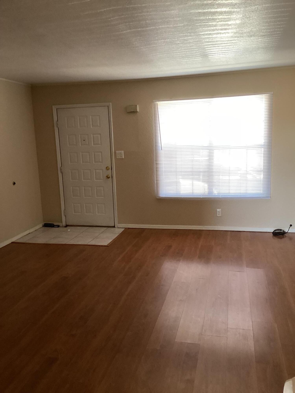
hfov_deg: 45.4
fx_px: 352
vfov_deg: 58.4
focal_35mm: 31
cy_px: 196
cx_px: 148
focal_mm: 3.3
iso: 200
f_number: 2.4
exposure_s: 1/50
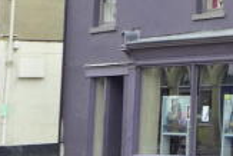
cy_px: -16
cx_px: 256
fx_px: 453
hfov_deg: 26.5
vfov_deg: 18.7
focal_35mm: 70
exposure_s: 1/200
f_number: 2.8
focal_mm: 4.7
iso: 80
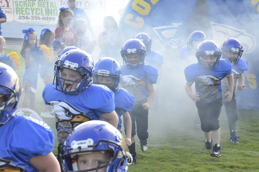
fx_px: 711
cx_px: 130
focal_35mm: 99
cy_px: 86
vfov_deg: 13.8
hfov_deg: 20.7
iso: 4000
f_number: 9
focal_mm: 66
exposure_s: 1/1250
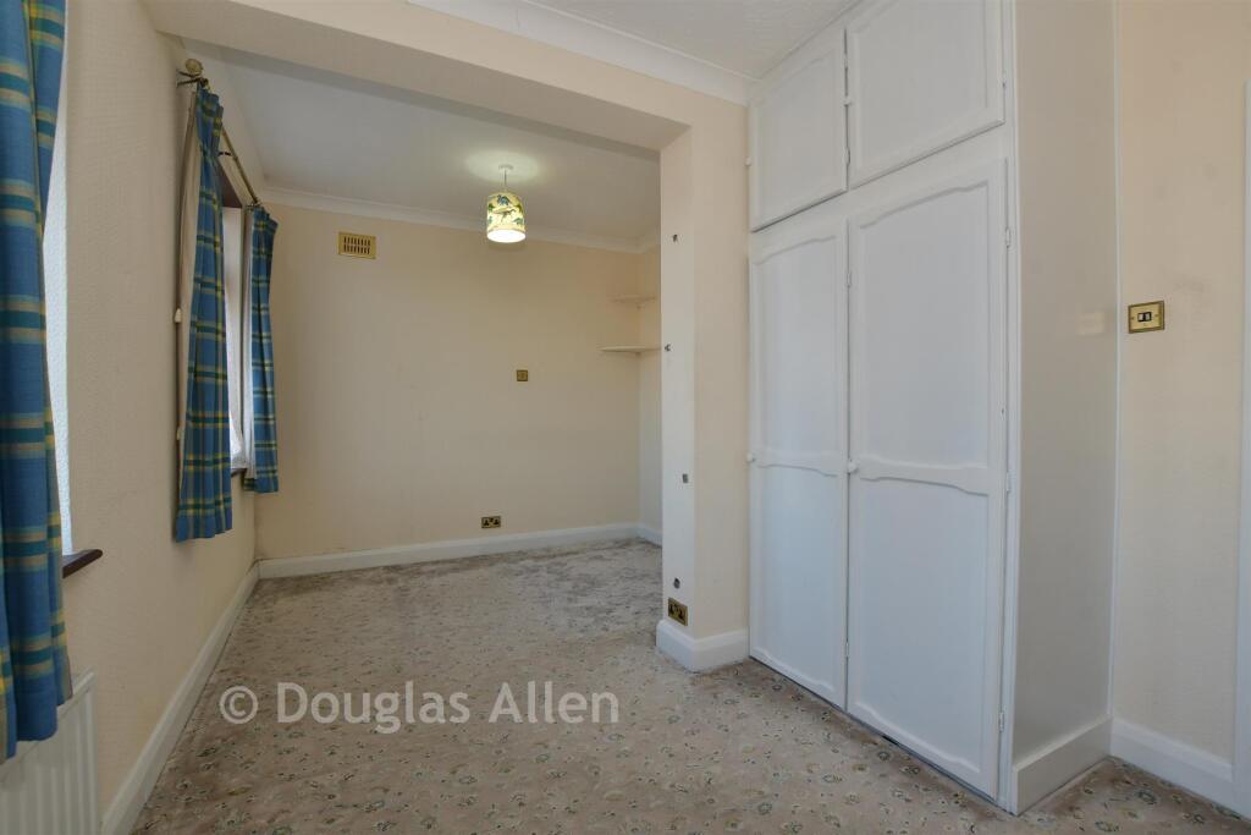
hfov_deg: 100.4
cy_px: 418
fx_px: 521
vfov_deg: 77.3
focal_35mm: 15
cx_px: 626
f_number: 8
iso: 250
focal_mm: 10
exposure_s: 1/20
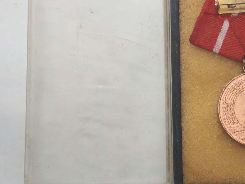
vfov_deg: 13.0
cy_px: 60
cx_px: 165
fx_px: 807
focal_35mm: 114
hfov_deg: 17.2
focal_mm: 5.52
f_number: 1.95
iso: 800
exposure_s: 1/50
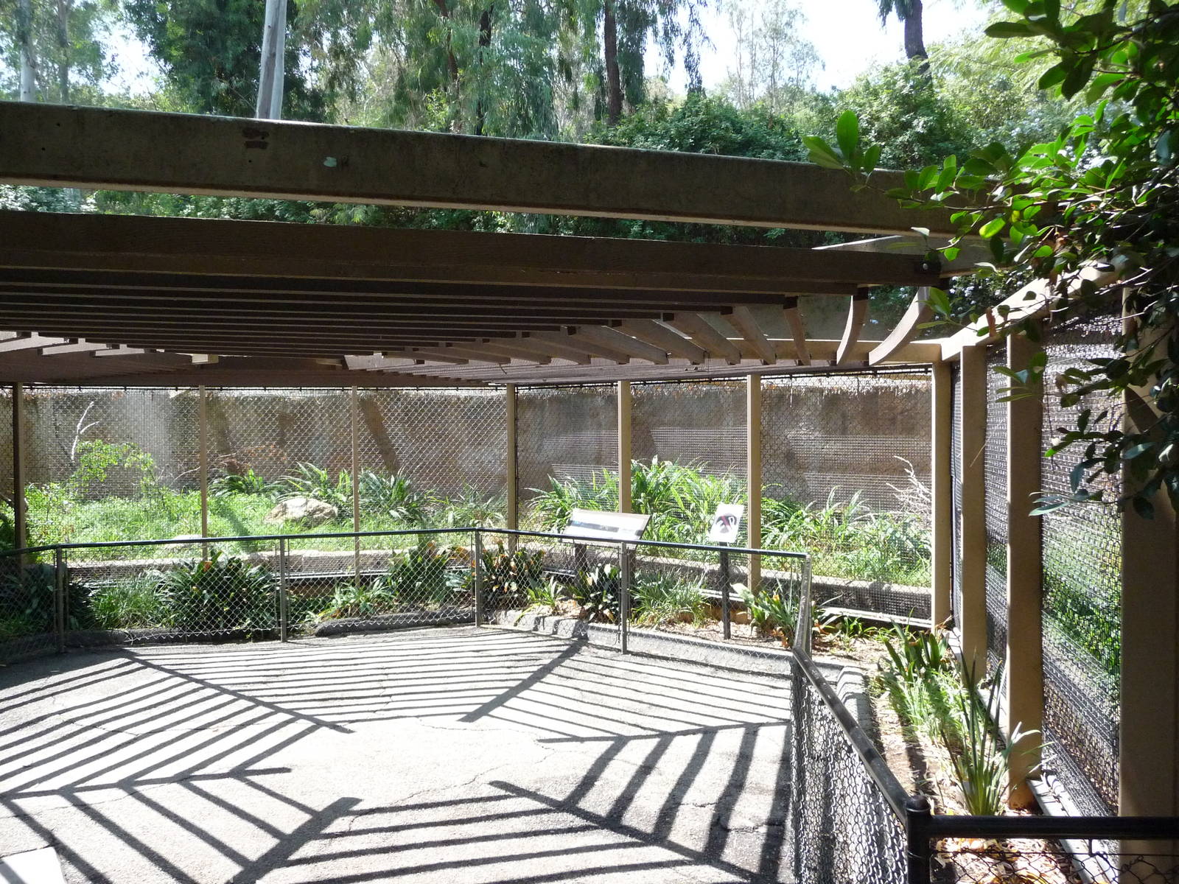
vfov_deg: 49.7
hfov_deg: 63.4
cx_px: 590
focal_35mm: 28
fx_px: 954
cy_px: 442
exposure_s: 1/500
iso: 400
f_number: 3.3
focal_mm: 4.7
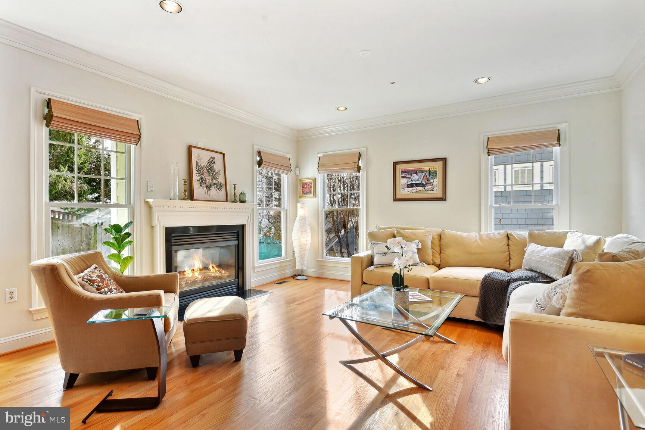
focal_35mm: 17
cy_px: 215
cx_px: 322
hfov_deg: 93.3
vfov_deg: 70.4
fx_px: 305
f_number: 8
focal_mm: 17
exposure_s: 1/50
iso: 200
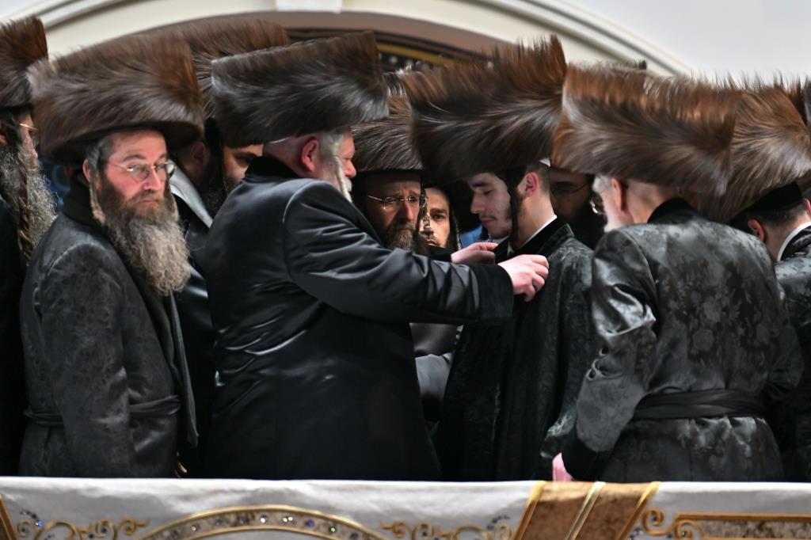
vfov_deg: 4.6
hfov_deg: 6.9
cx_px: 406
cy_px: 270
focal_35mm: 300
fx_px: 6756
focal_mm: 200
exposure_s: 1/320
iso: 400
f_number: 2.8
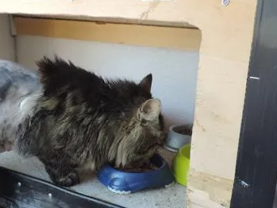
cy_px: 173
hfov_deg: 34.4
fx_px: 440
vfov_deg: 26.0
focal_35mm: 55
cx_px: 82
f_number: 3
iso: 80
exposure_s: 1/40
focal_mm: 4.3
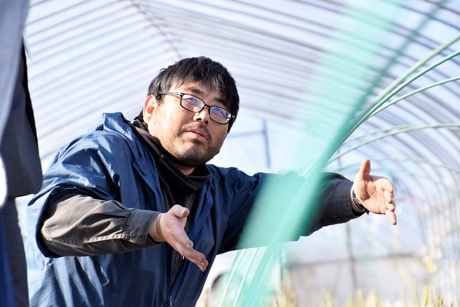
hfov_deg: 10.2
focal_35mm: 202
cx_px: 230
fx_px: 2587
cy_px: 154
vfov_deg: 6.8
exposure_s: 1/750
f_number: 6
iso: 320
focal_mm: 135
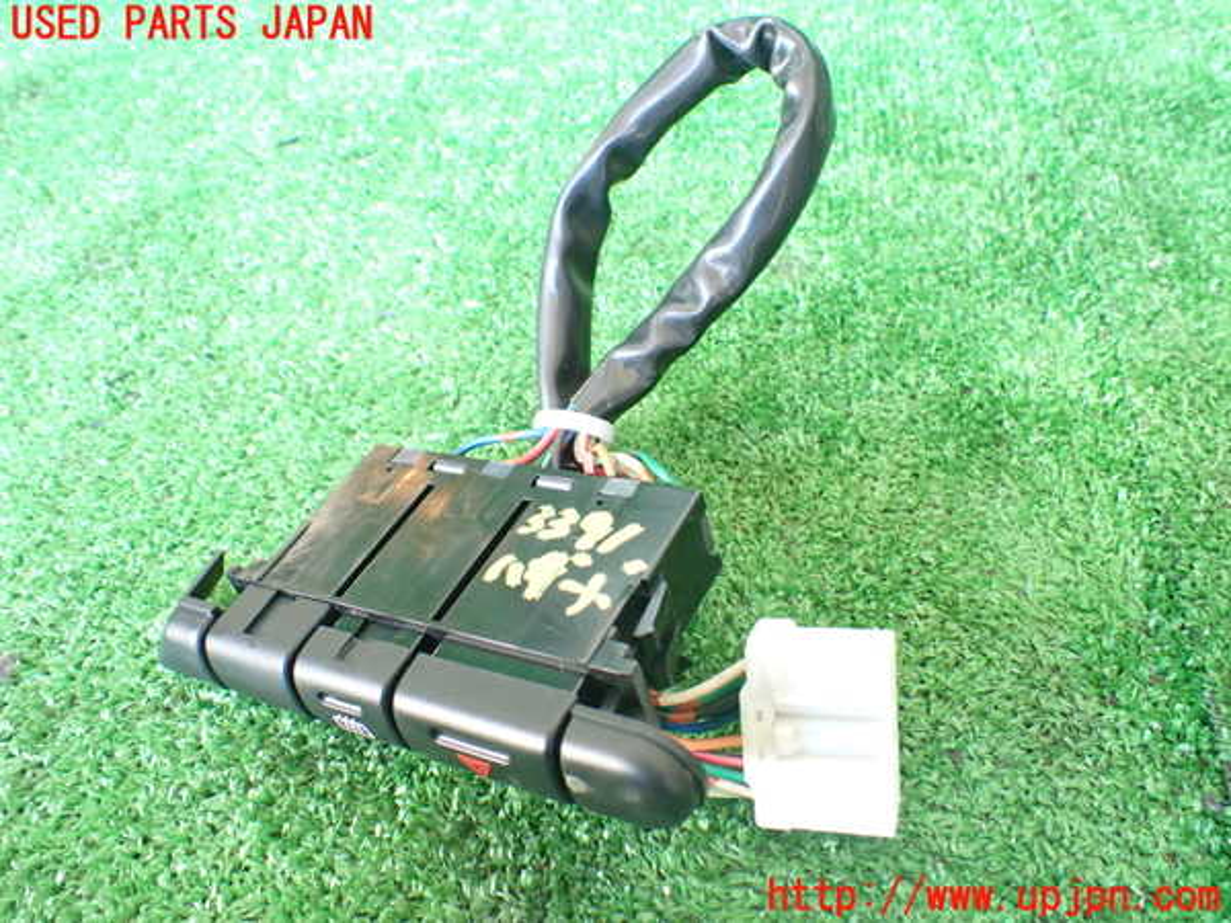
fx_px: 1067
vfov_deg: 46.8
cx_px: 616
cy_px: 462
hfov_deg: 60.0
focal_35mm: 30
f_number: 2.3
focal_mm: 5.4
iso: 800
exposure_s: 1/50
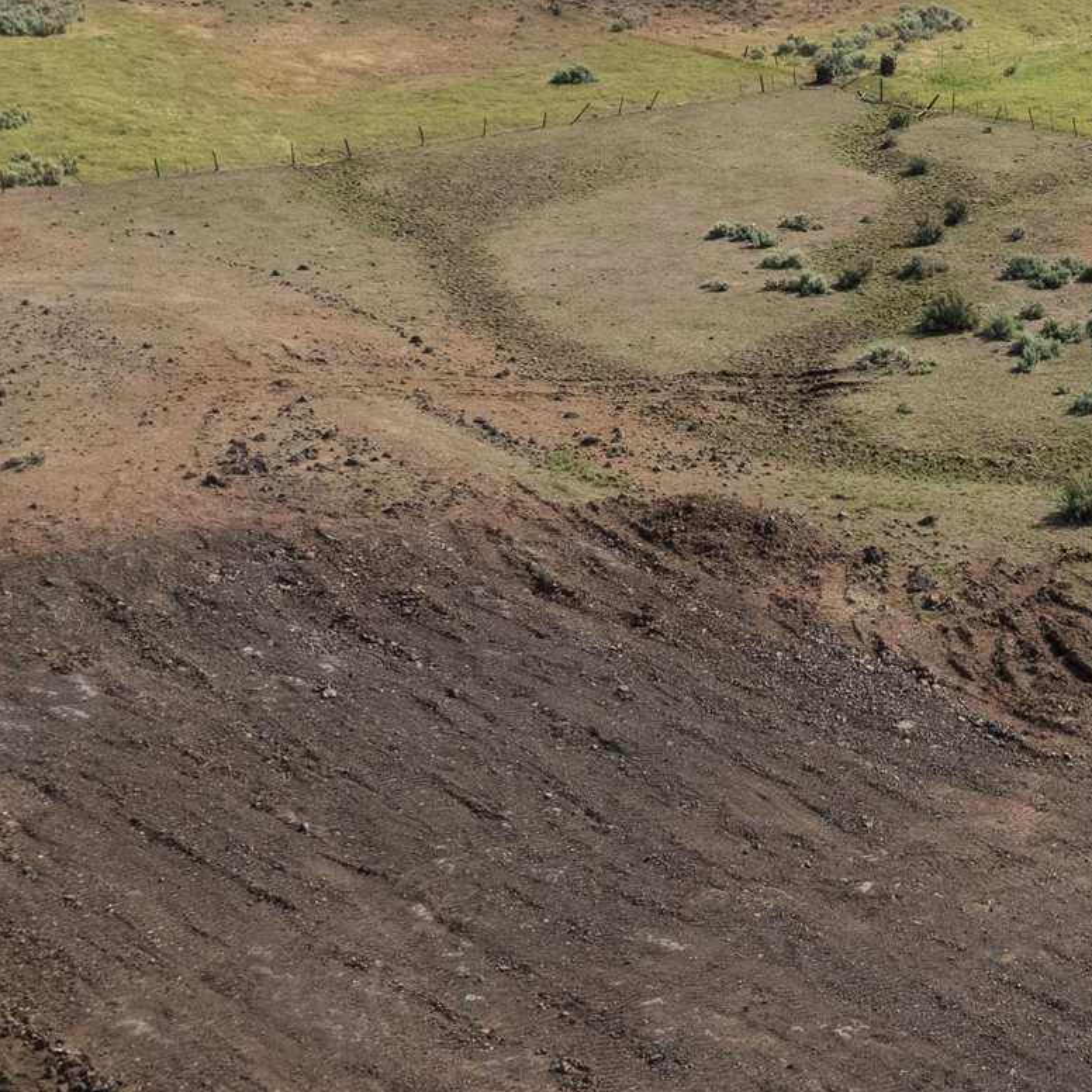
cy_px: 359
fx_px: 2641
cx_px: 1012
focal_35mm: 74
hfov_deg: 22.7
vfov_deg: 23.3
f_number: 2.8
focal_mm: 8.38
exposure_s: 1/180
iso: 200
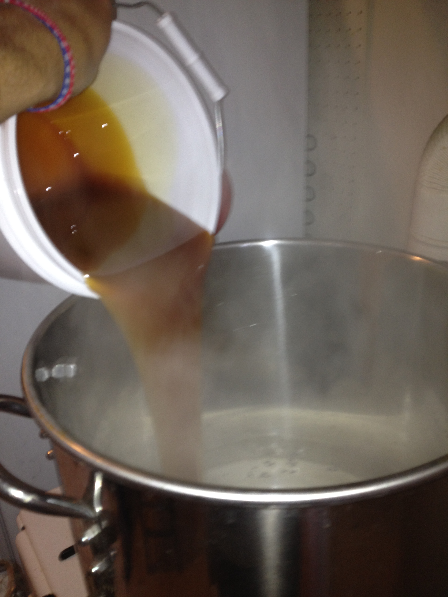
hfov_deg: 40.7
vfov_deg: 52.6
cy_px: 298
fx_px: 604
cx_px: 224
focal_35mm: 35
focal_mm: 4.28
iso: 80
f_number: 2.4
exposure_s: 1/20
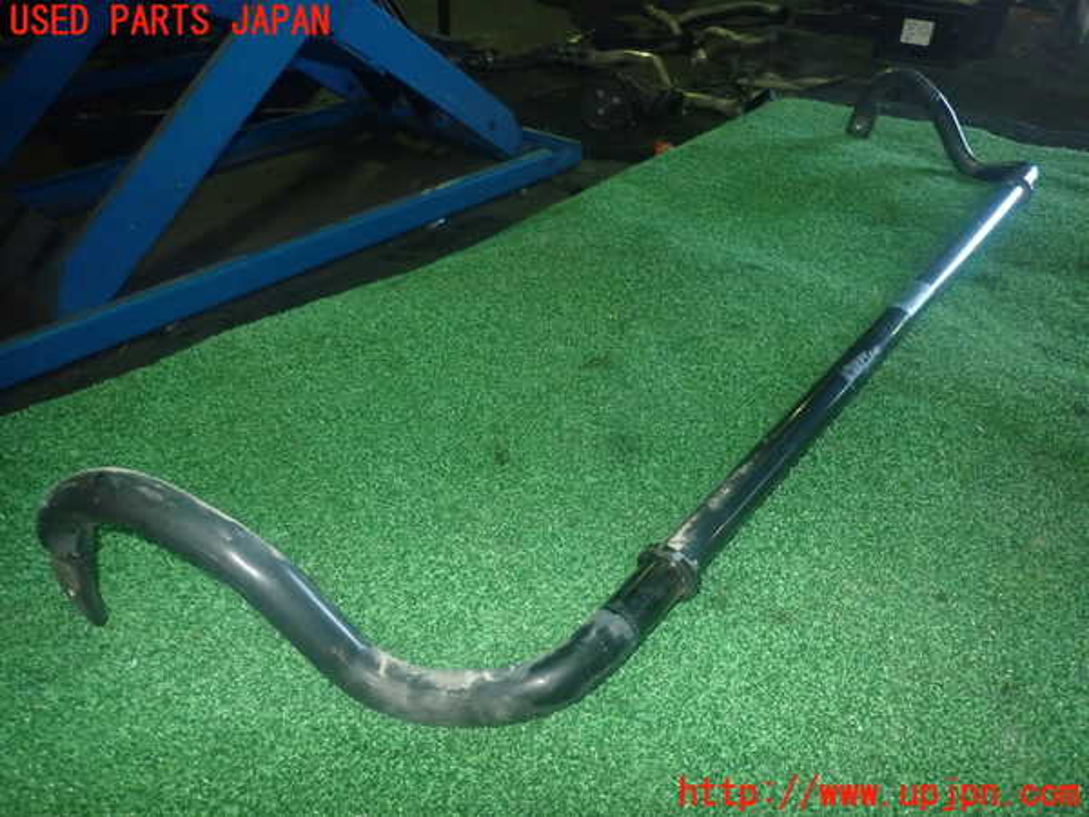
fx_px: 786
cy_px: 408
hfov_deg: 69.4
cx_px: 544
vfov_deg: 54.9
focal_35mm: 25
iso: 800
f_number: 5.6
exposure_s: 1/30
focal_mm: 4.5
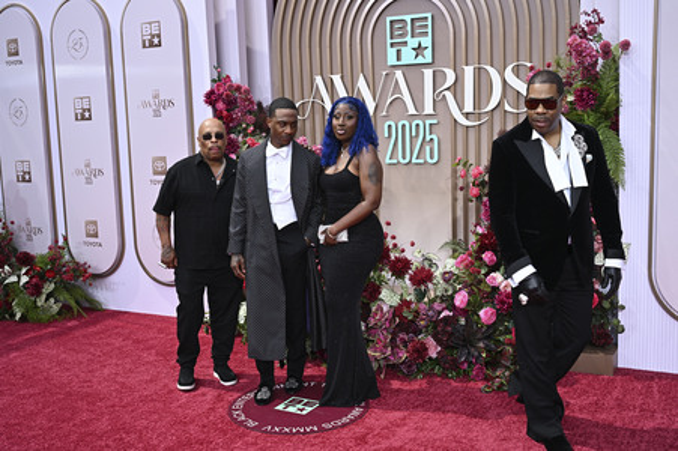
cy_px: 226
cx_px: 339
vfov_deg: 34.2
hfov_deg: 49.6
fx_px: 734
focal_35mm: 39
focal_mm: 39
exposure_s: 1/200
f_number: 7.1
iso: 200
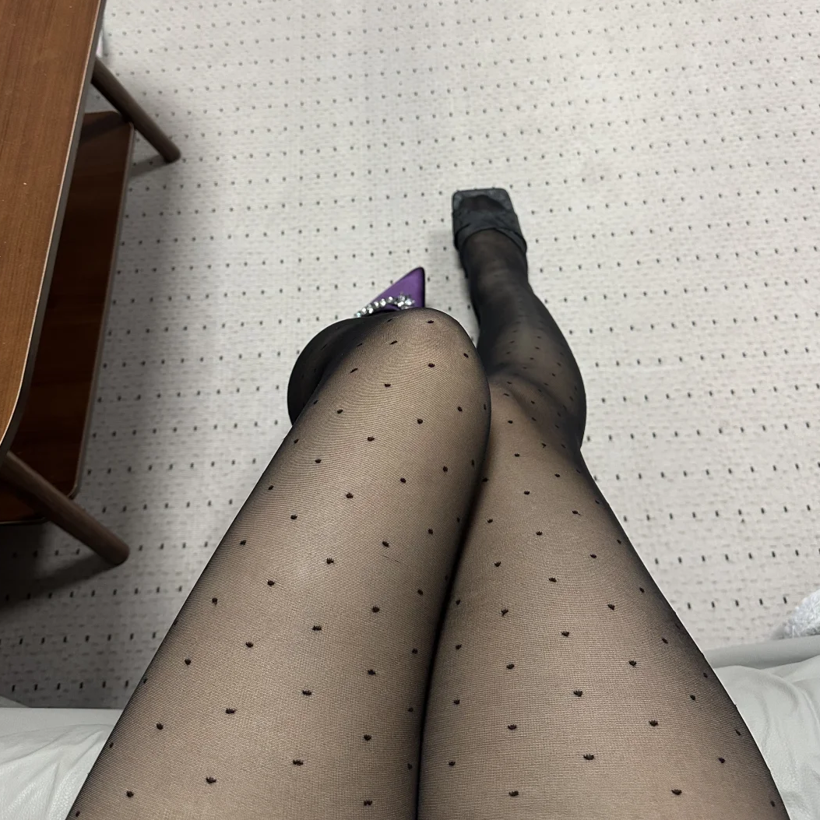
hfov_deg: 55.6
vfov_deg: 55.2
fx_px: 777
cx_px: 409
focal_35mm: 29
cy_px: 327
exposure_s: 1/50
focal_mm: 6.86
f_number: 1.78
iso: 320
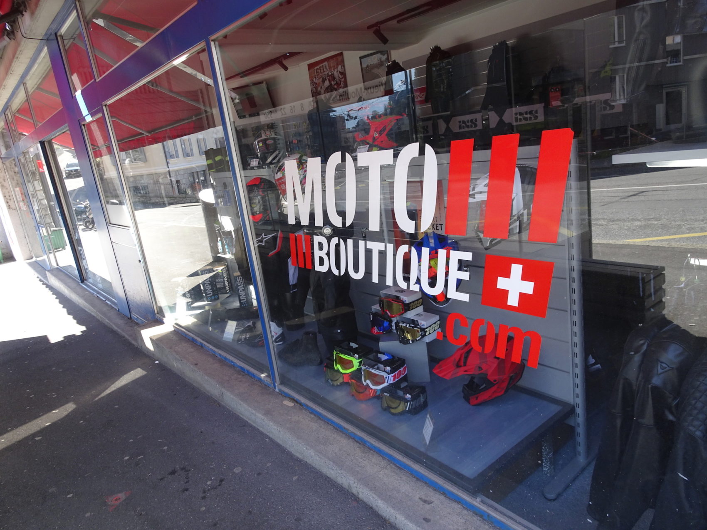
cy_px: 265
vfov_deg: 56.8
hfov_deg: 71.6
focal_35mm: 24
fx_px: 490
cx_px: 354
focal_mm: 4.1
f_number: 3.5
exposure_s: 1/80
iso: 80
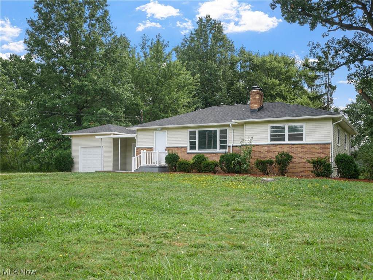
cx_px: 186
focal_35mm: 36
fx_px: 388
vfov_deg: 39.7
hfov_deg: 51.3
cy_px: 140
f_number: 4.5
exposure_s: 1/160
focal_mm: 18
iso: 200
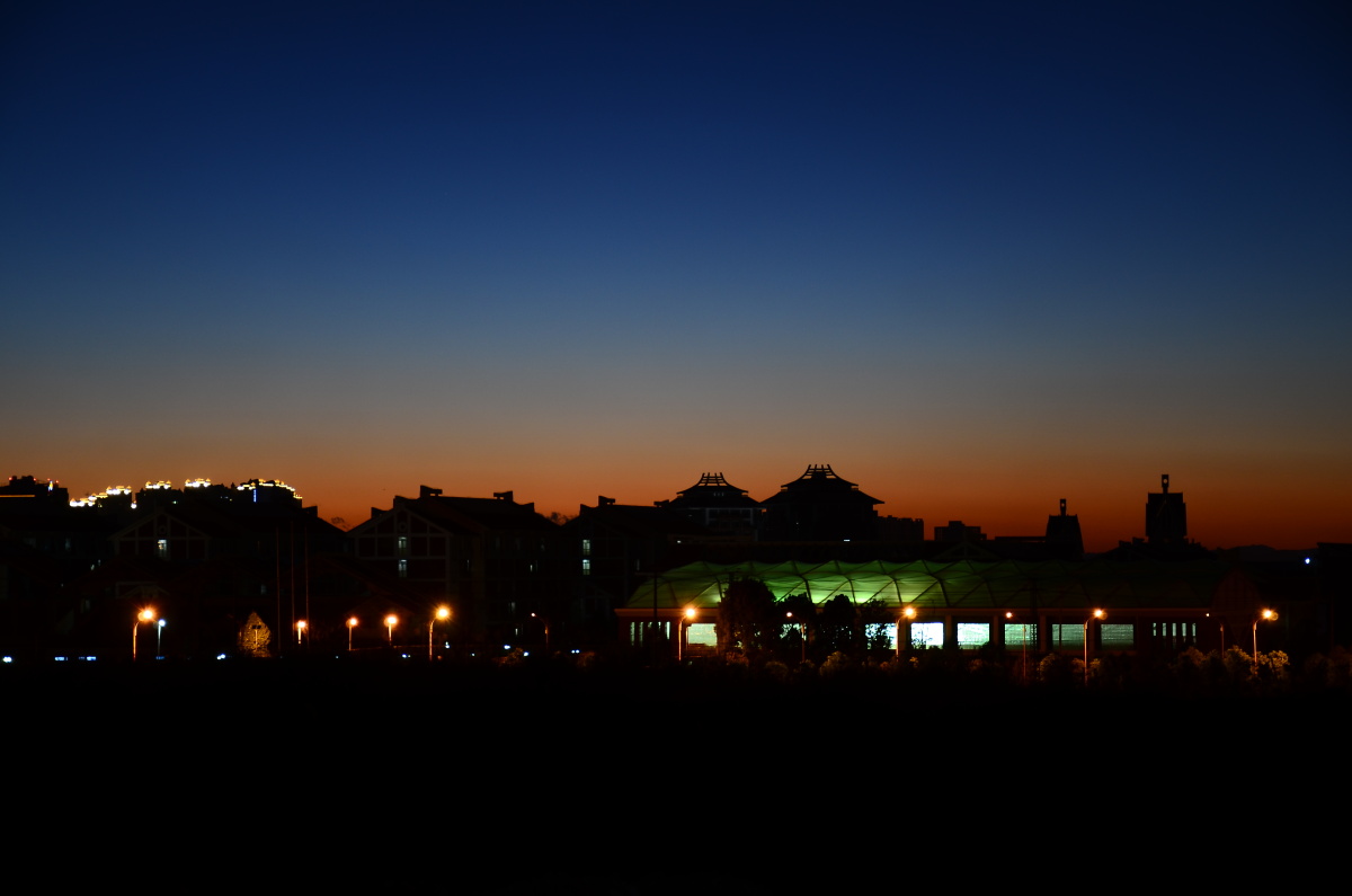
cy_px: 448
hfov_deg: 23.4
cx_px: 676
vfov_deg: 15.6
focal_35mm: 87
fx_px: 3261
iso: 100
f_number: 5
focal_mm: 58
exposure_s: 1.6
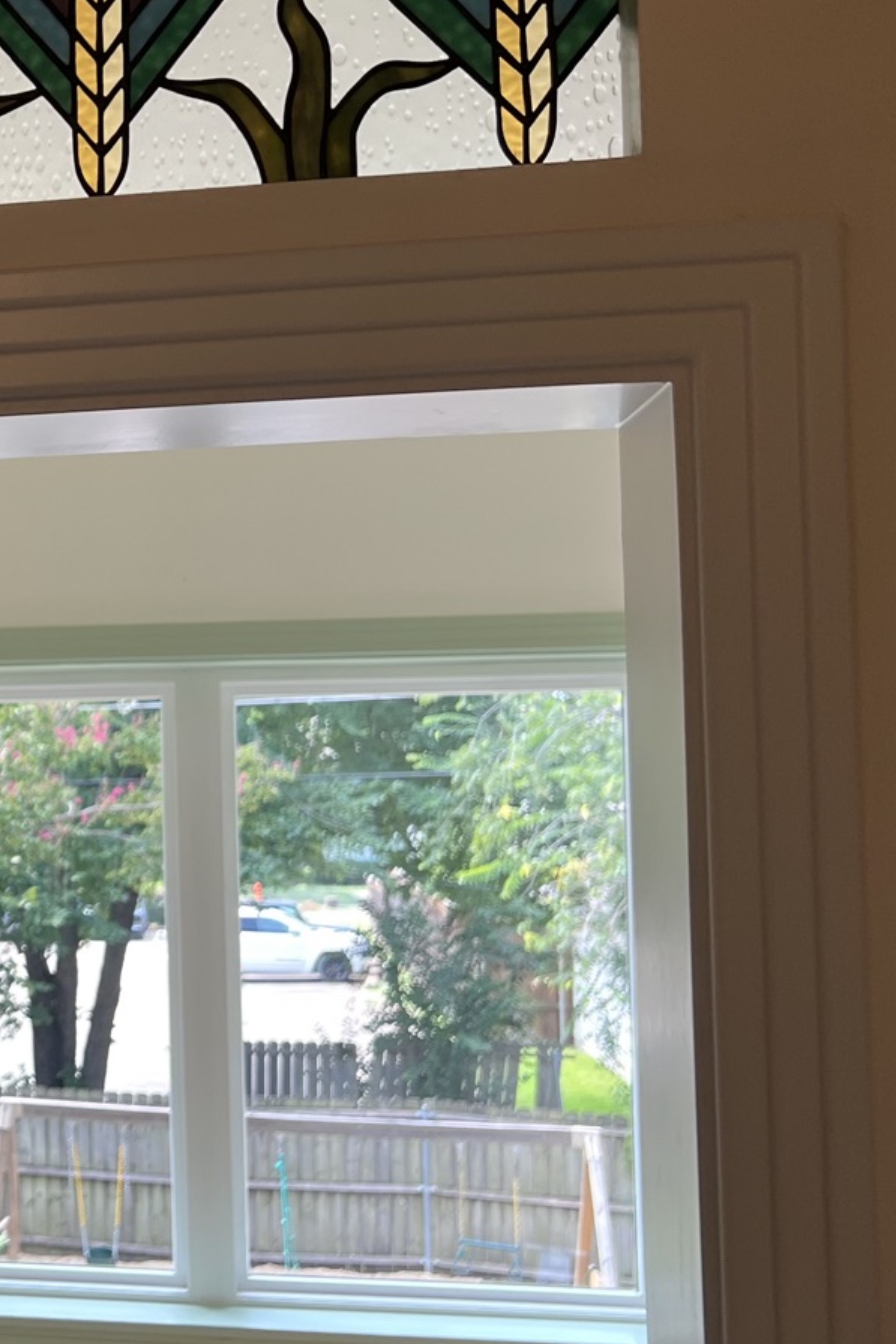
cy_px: 737
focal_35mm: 58
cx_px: -293
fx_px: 2164
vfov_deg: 34.5
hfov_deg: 21.1
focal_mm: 5.7
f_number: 1.5
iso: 50
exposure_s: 1/120
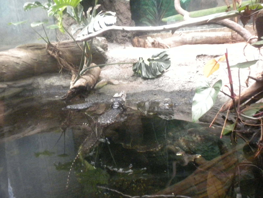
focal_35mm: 37
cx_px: 132
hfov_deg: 50.1
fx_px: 281
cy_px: 99
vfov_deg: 38.7
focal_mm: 6.6
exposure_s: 1/87.3
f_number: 3.5
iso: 800
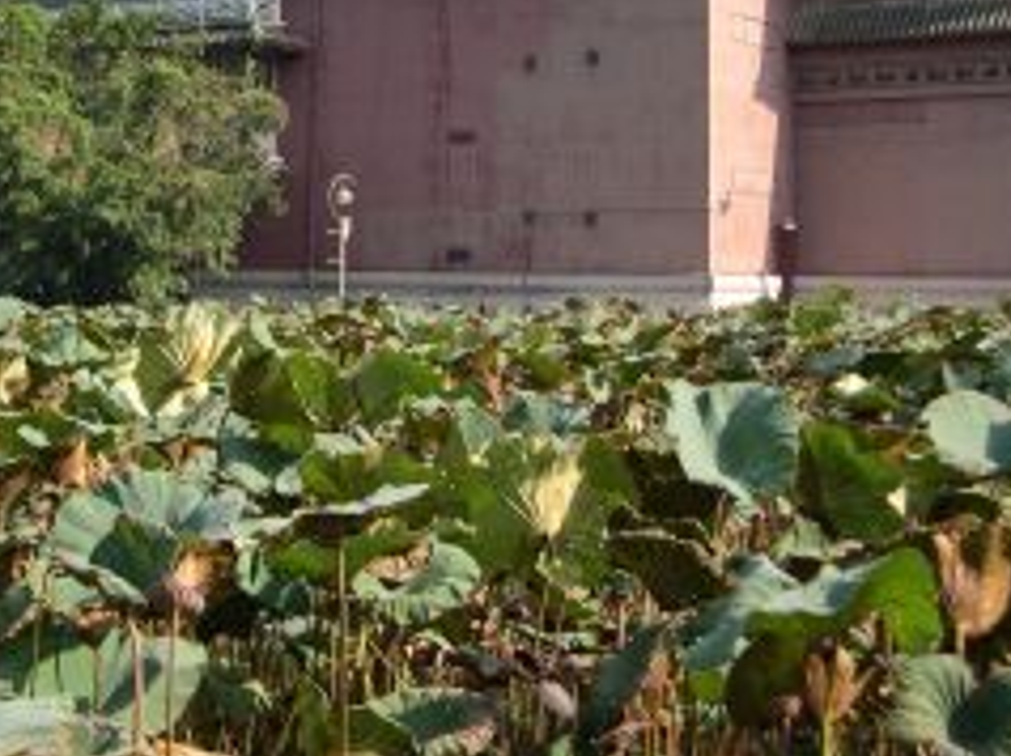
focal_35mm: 64
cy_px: 140
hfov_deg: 29.8
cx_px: 259
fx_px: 1867
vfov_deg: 22.5
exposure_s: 1/560
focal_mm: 8
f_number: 2.8
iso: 100
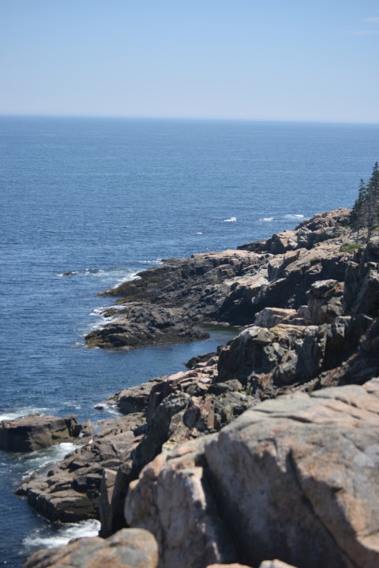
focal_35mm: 82
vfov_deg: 24.6
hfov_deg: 16.6
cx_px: 190
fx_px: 1303
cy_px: 284
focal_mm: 55
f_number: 4
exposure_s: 1/1000
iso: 100
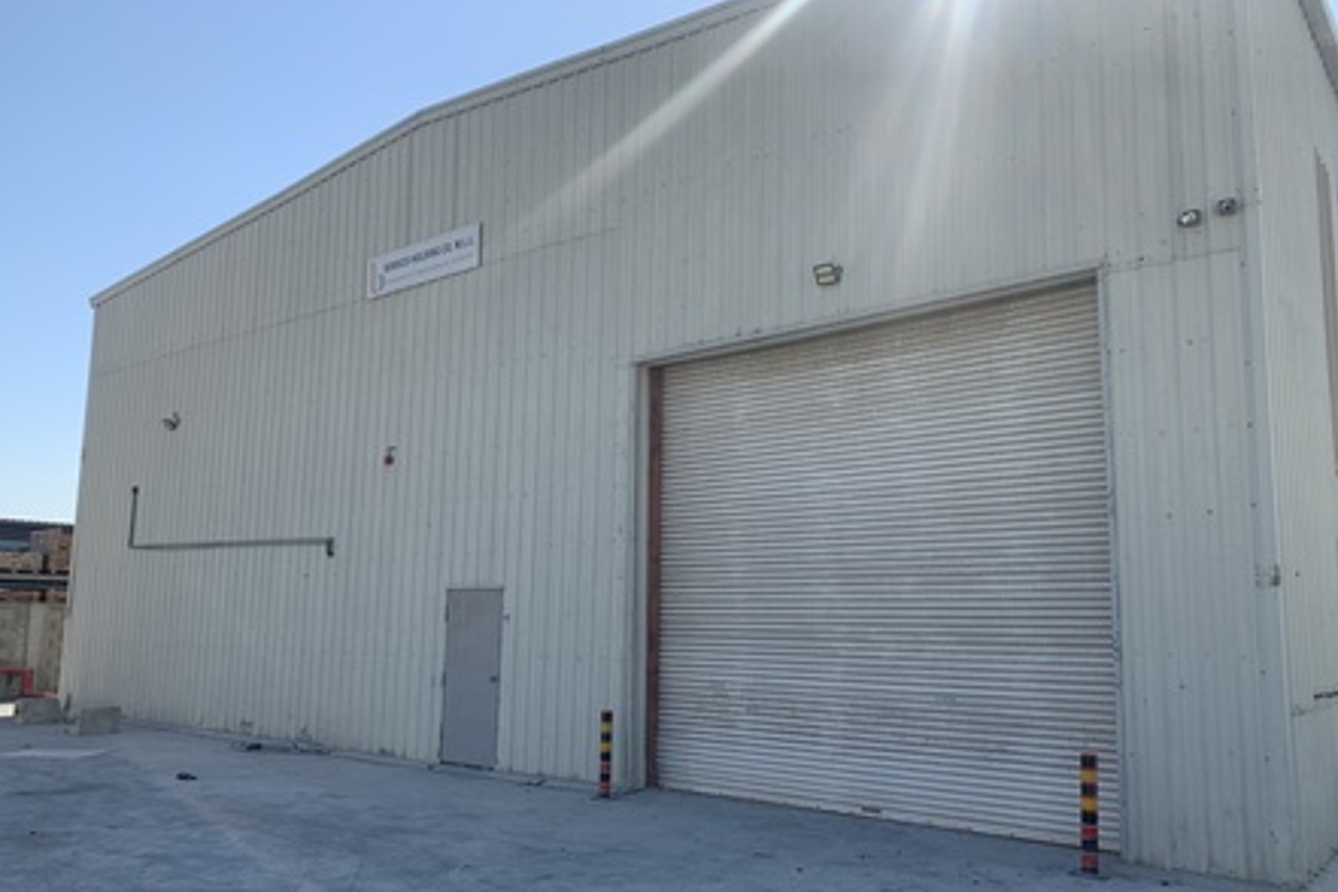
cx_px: 648
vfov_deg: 46.3
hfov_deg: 65.5
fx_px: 1041
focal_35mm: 28
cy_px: 490
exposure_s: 1/2611
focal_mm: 4.25
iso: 25
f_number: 1.8
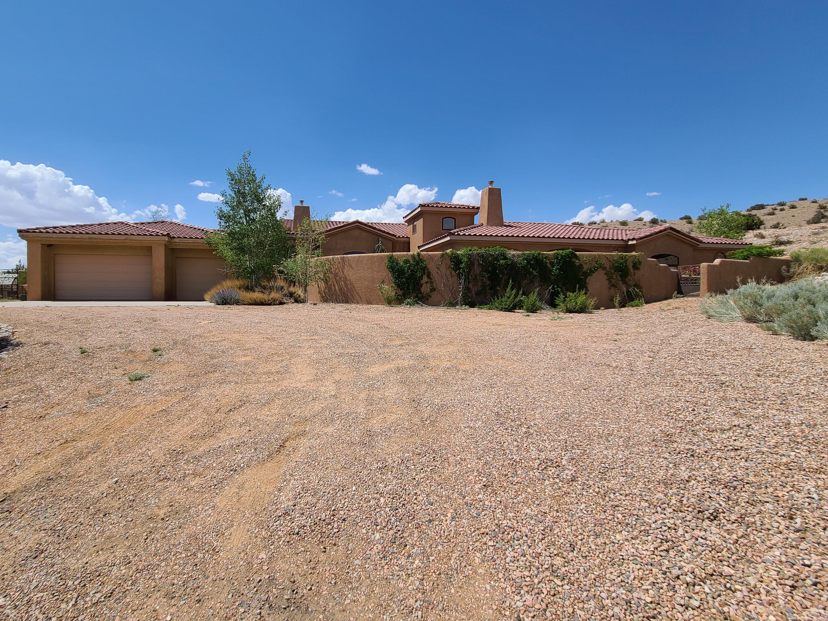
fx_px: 359
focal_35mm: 15
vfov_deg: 81.7
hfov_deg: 97.8
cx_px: 368
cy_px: 299
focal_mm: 2.2
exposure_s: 1/2456
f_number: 2.2
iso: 64
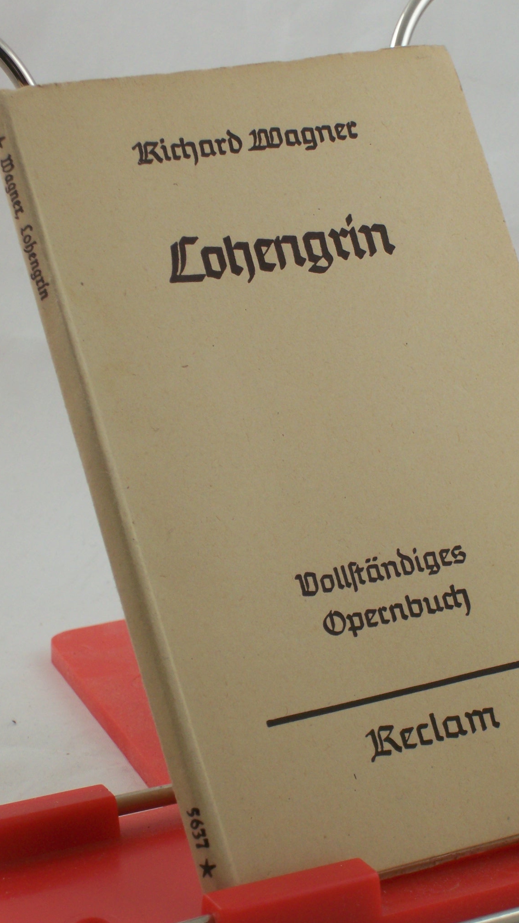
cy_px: 462
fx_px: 2740
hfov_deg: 10.8
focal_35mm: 112
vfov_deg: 19.1
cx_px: 310
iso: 100
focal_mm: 16.8
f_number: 4.6
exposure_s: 1/100
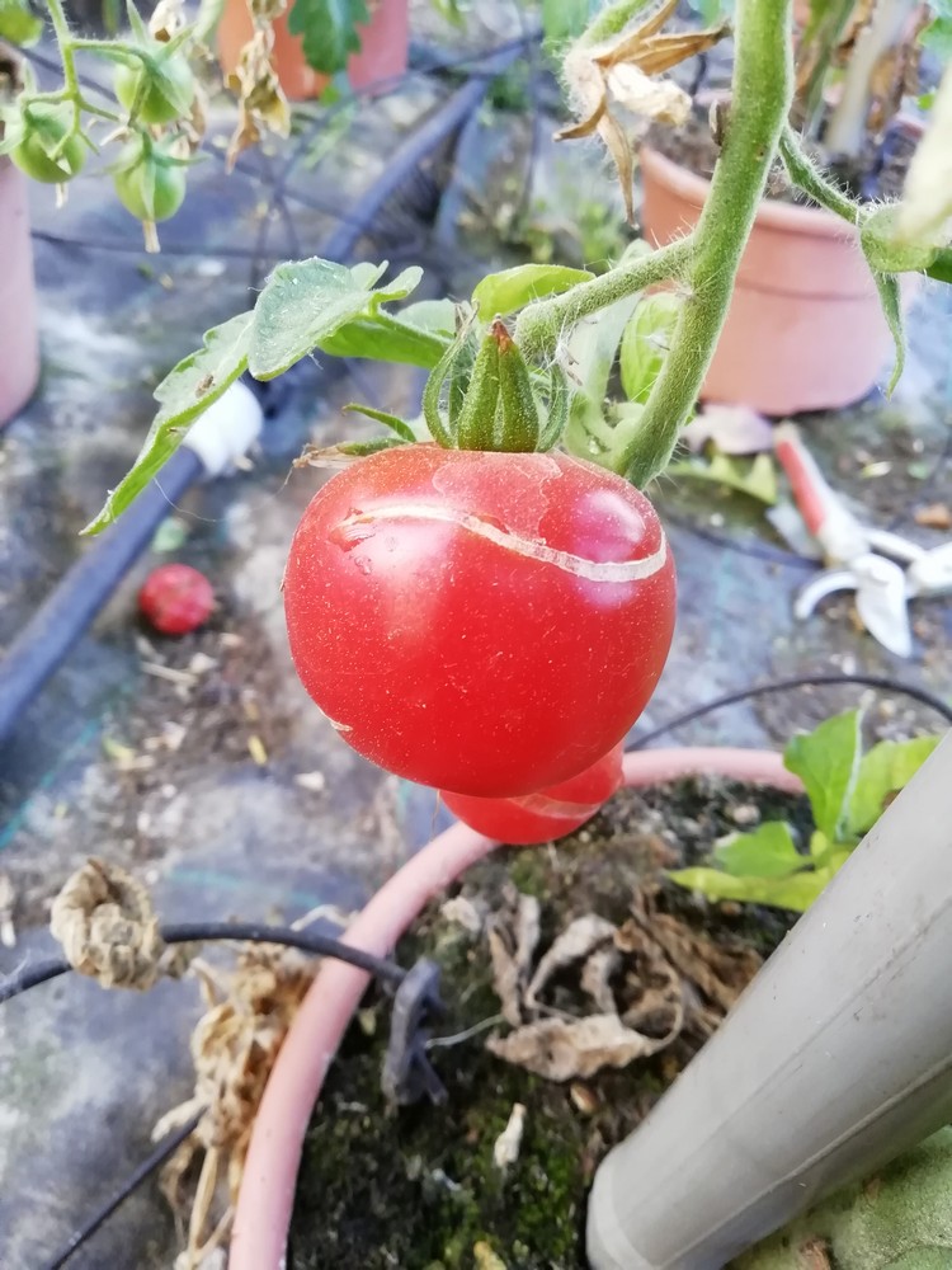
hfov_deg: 53.1
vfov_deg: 67.3
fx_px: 953
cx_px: 476
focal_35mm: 26
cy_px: 635
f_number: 2.2
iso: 160
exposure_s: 1/33.3
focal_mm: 3.21
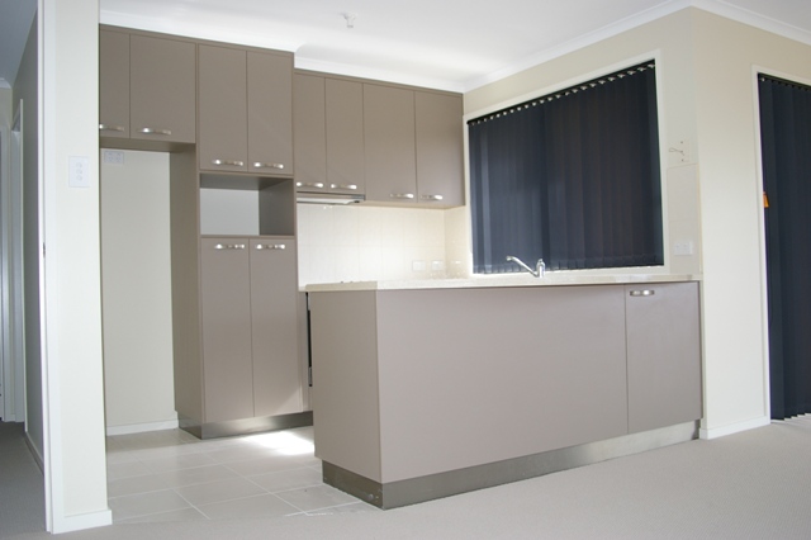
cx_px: 406
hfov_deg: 57.2
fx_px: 743
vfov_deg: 39.9
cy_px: 270
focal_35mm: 33
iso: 200
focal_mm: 22
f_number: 4
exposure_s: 1/90
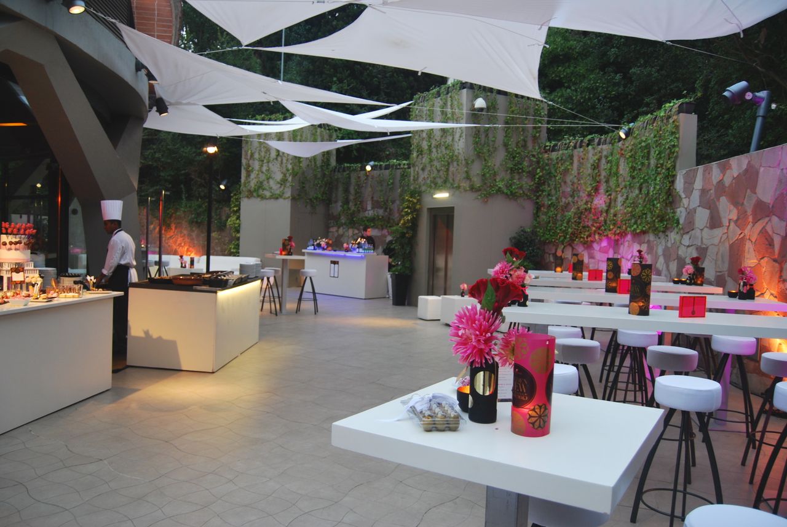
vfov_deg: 48.1
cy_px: 264
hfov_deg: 67.3
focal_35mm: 27
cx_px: 394
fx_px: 591
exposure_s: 1/30
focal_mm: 18
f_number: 3.5
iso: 220
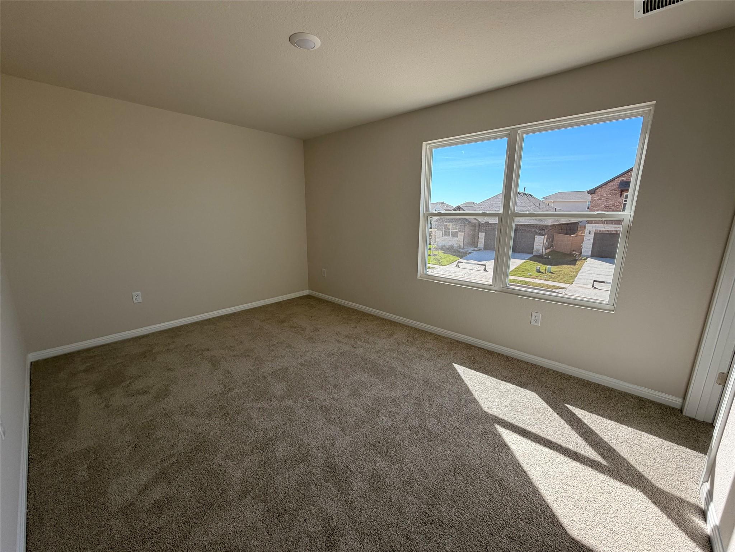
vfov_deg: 85.7
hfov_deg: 102.1
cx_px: 368
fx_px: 297
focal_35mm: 14
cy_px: 276
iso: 40
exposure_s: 1/226
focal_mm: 2.22
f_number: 2.2
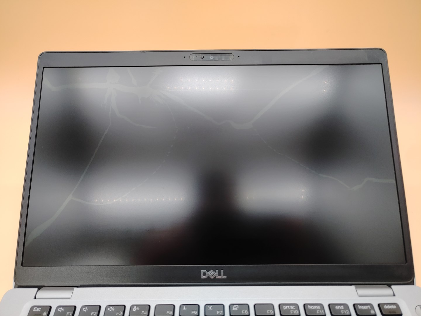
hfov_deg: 67.3
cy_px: 158
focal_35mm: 26
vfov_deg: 53.1
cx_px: 210
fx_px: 316
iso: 100
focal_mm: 4.36
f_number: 1.8
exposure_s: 1/60
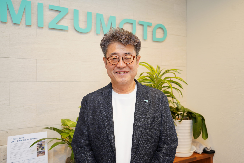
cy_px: 82
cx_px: 122
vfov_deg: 46.4
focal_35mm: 28
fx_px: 190
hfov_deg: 65.5
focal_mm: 28
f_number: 2.8
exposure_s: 1/50
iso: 200
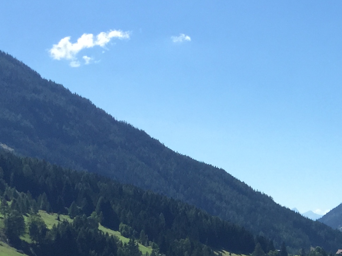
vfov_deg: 14.1
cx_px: 452
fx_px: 968
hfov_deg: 18.5
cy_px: 380
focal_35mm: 98
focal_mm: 4.15
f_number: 2.2
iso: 32
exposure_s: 1/1883
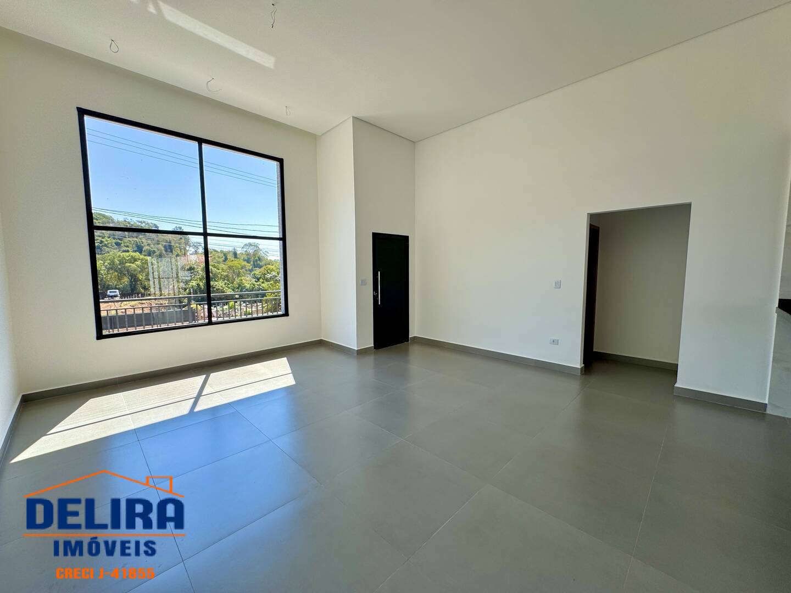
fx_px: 320
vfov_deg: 85.7
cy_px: 296
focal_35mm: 14
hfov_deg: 102.1
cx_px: 396
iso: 40
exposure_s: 1/361
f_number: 2.2
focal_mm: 2.22
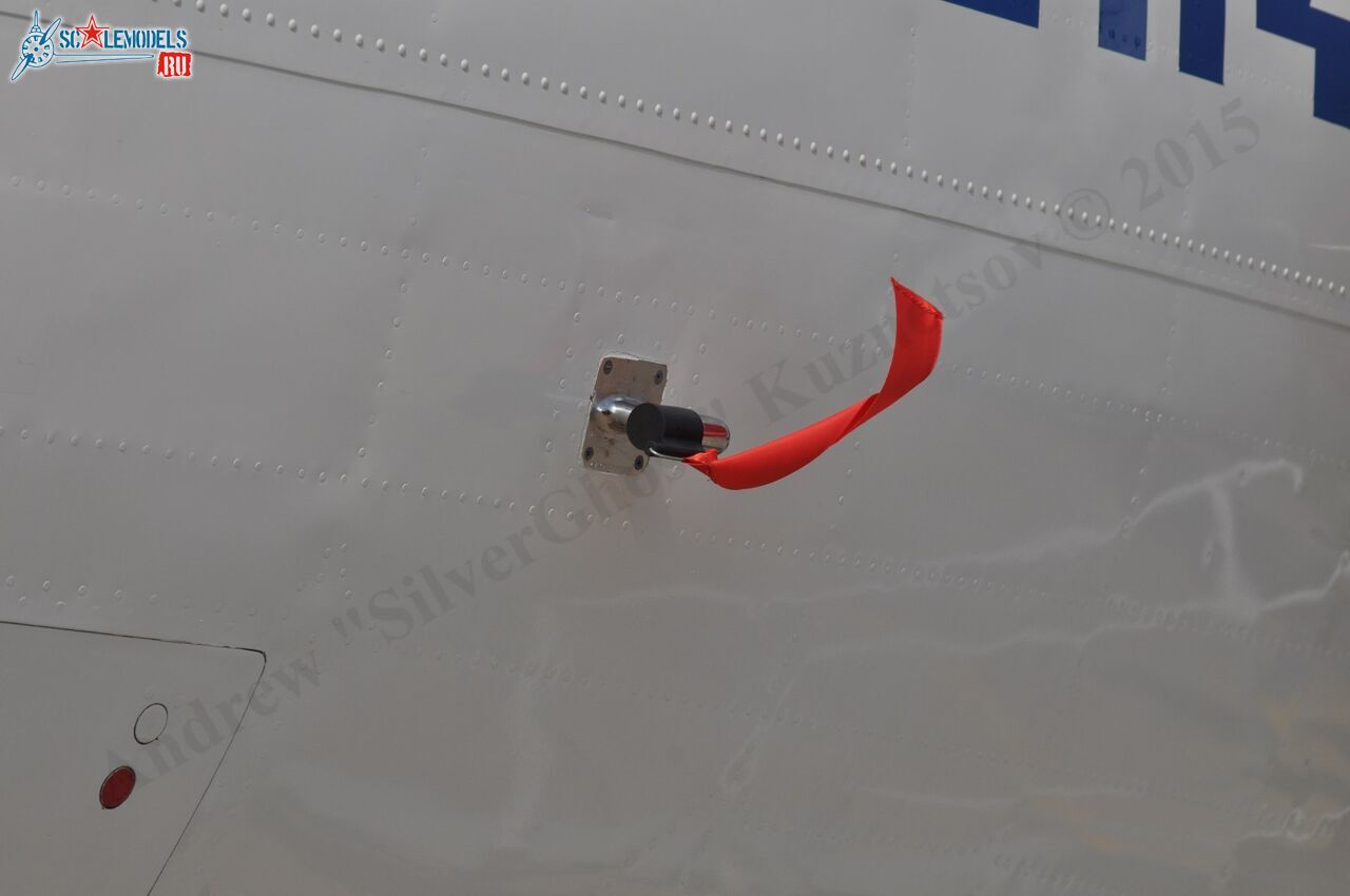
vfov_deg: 7.9
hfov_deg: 11.8
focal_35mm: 174
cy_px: 448
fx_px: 6517
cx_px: 675
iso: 200
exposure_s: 1/1250
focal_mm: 116
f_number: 8
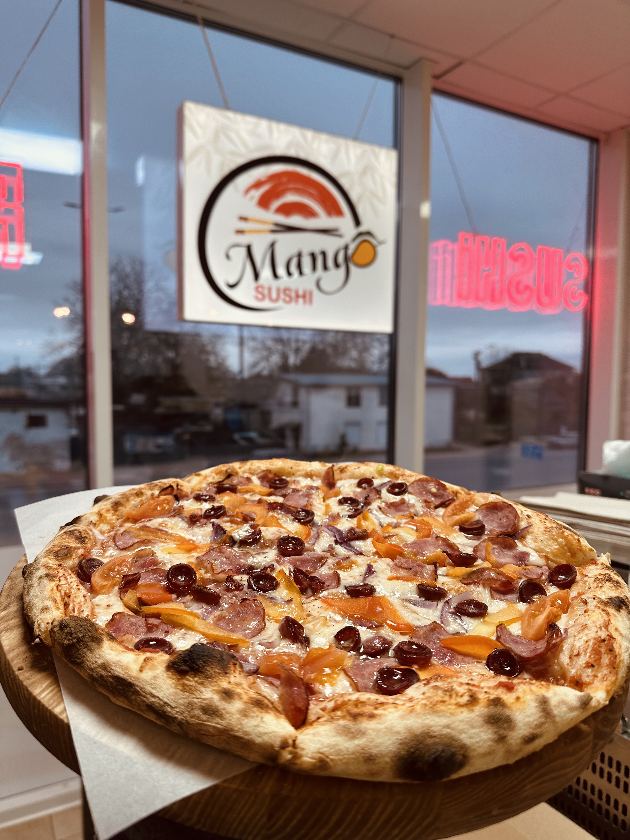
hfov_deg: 56.8
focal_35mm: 24
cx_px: 315
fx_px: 582
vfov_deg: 71.6
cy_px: 420
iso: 80
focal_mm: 6.86
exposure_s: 1/121
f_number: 1.78
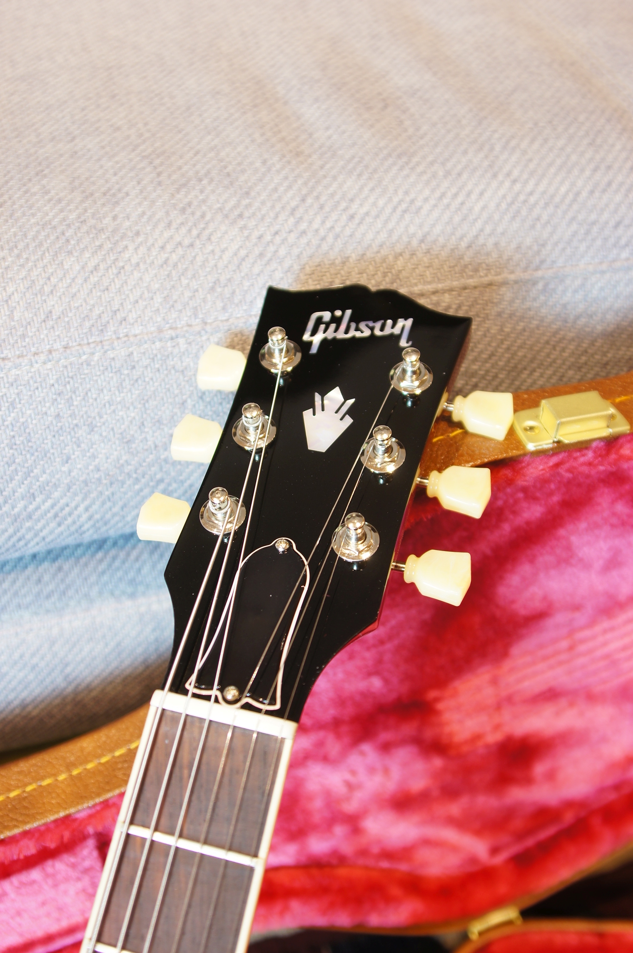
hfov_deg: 31.8
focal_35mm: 42
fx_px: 1110
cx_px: 316
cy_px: 476
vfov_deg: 46.4
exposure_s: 1/4
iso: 100
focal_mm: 28
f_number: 4.5
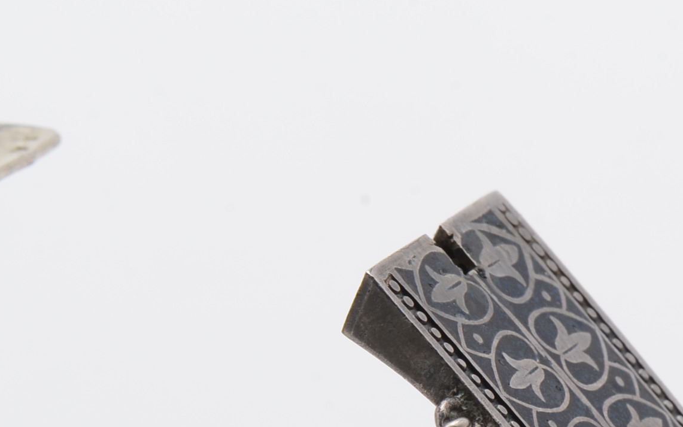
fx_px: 5213
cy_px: 351
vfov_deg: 4.7
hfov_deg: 7.5
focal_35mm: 280
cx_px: 234
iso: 200
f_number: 16
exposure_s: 1/125
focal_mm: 85
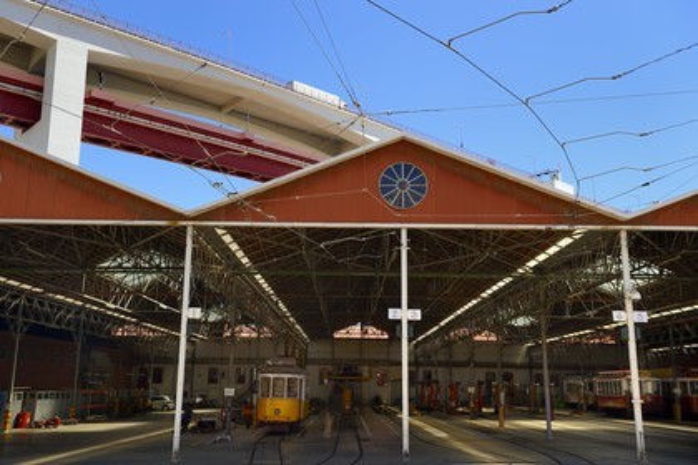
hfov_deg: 54.4
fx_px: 679
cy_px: 232
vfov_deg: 37.9
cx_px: 349
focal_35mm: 35
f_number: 4.5
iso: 100
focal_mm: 35
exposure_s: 1/250
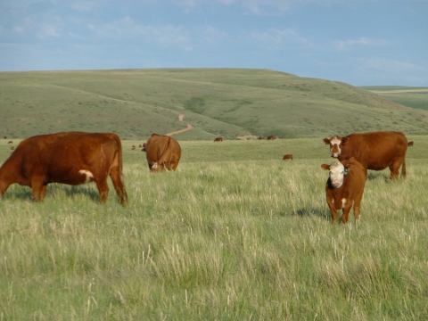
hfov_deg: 9.2
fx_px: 2646
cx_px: 214
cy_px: 160
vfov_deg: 6.9
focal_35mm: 214
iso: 100
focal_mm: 38.2
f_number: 5.6
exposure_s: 1/400
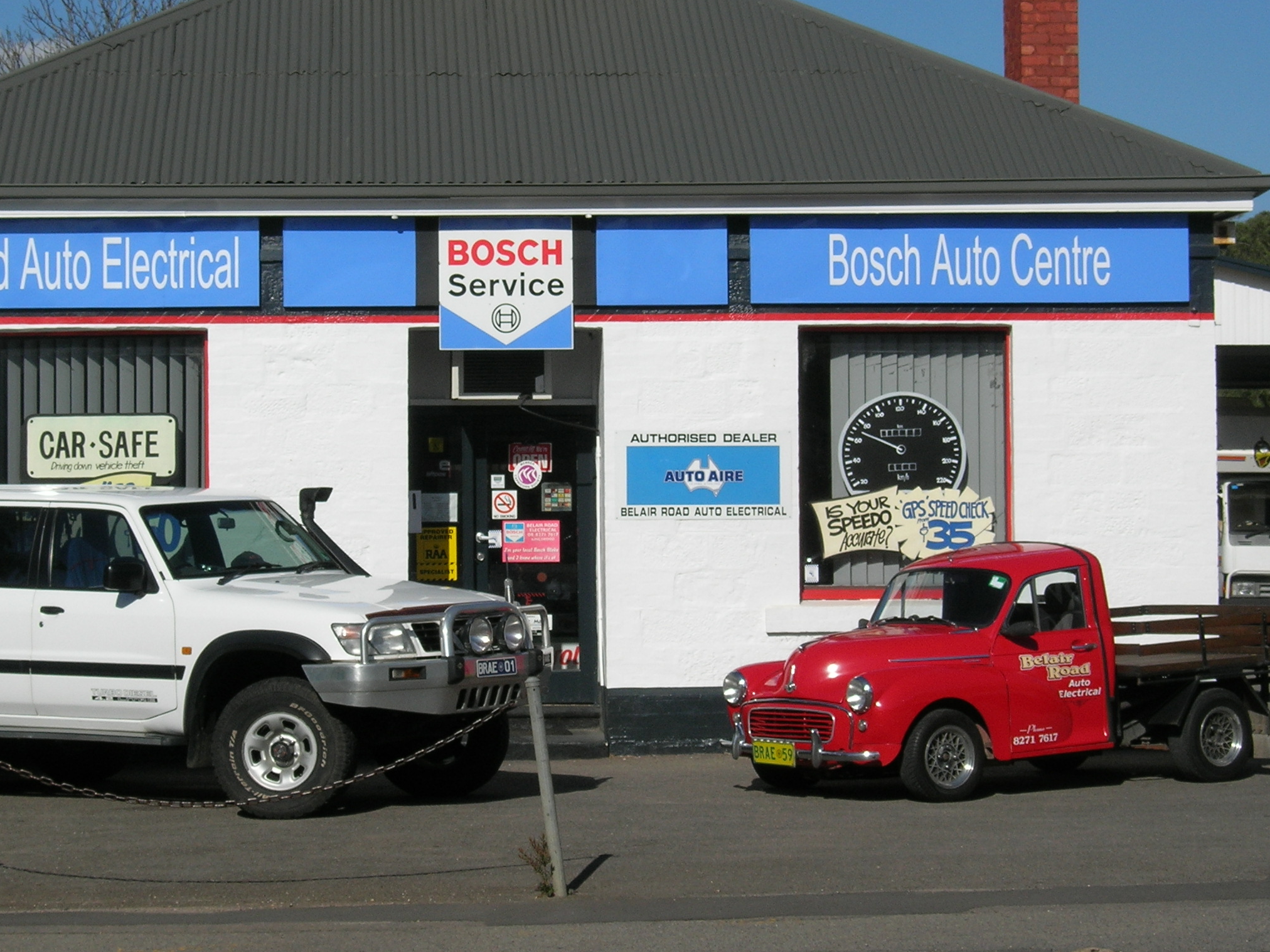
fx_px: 3852
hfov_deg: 18.7
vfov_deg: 14.1
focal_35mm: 105
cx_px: 525
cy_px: 420
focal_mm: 17
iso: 64
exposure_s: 1/641
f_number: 6.8
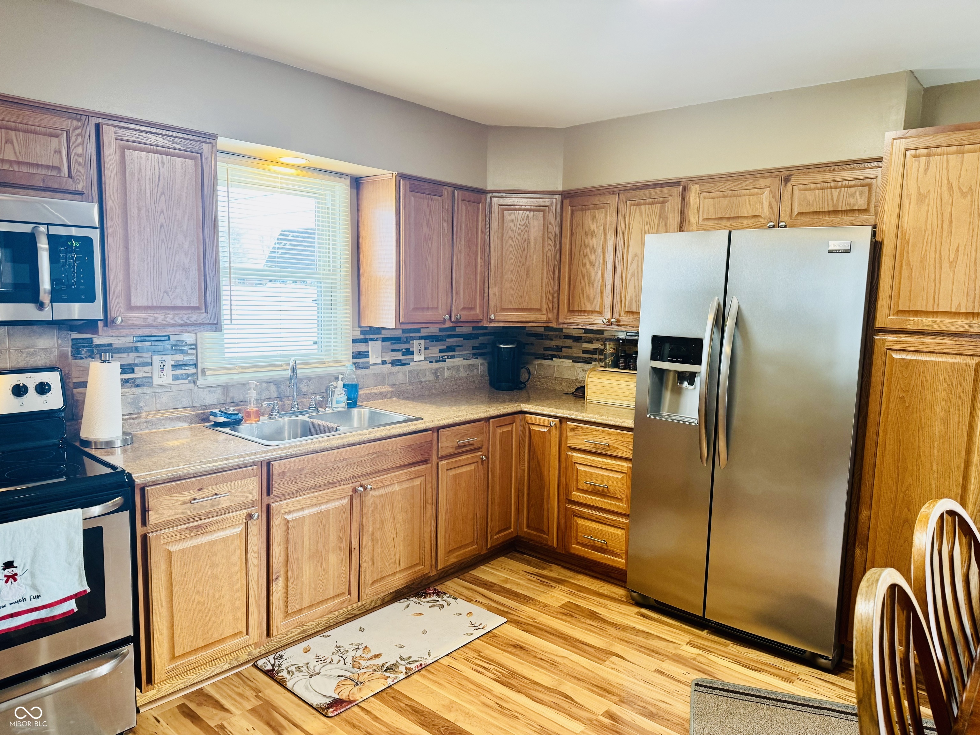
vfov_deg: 56.8
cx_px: 490
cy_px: 368
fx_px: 679
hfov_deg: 71.6
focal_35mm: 24
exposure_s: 1/60
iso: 160
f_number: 1.78
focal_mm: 6.76
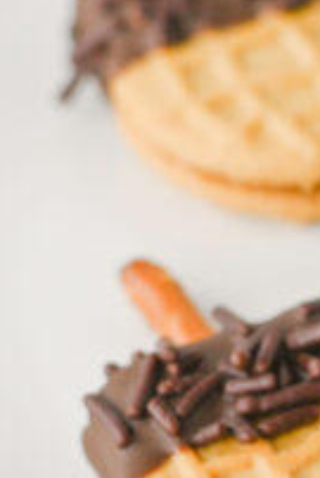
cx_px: 808
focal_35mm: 253
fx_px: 3367
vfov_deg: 8.1
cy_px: 375
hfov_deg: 5.2
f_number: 5
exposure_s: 1/125
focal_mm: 50
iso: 200
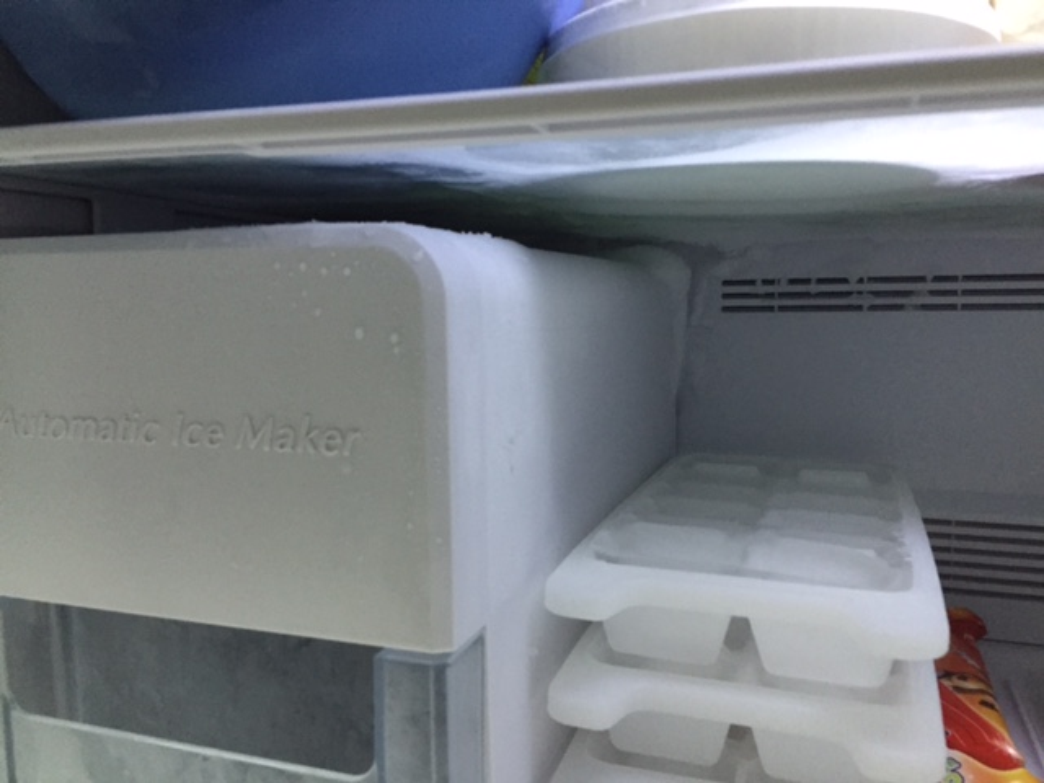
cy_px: 392
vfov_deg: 48.2
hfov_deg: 61.7
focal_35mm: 29
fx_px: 875
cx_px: 522
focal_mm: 4.15
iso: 250
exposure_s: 1/33
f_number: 2.2
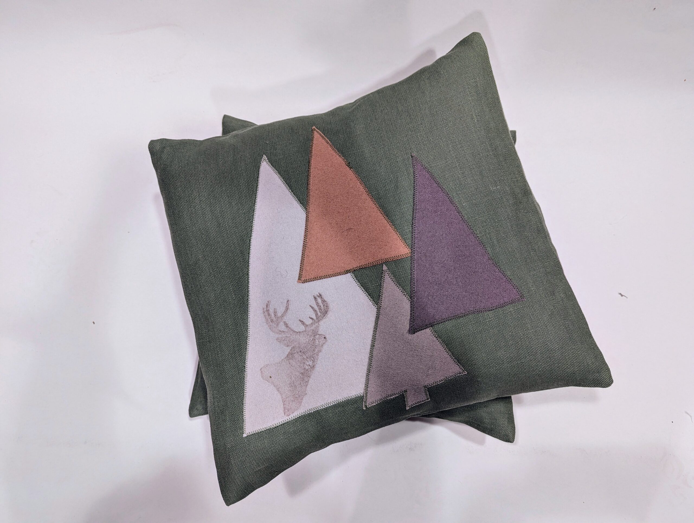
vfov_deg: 56.9
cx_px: 347
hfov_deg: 71.5
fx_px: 482
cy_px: 262
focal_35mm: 24
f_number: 1.85
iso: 134
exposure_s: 1/23.8
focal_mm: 6.81
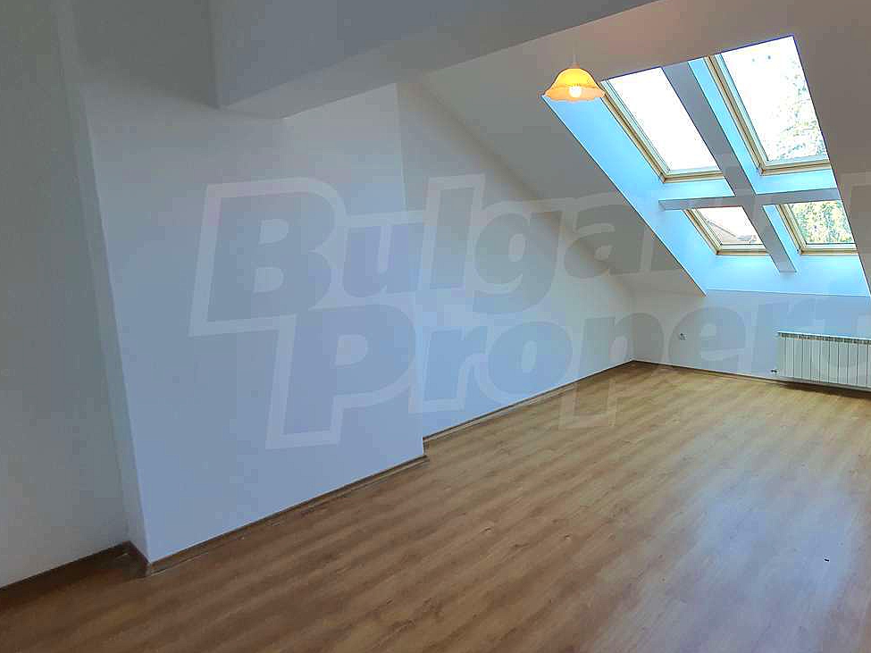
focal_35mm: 20
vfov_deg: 65.9
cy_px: 300
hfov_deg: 76.7
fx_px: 503
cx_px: 635
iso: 64
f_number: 2.2
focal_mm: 1.8
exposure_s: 1/100
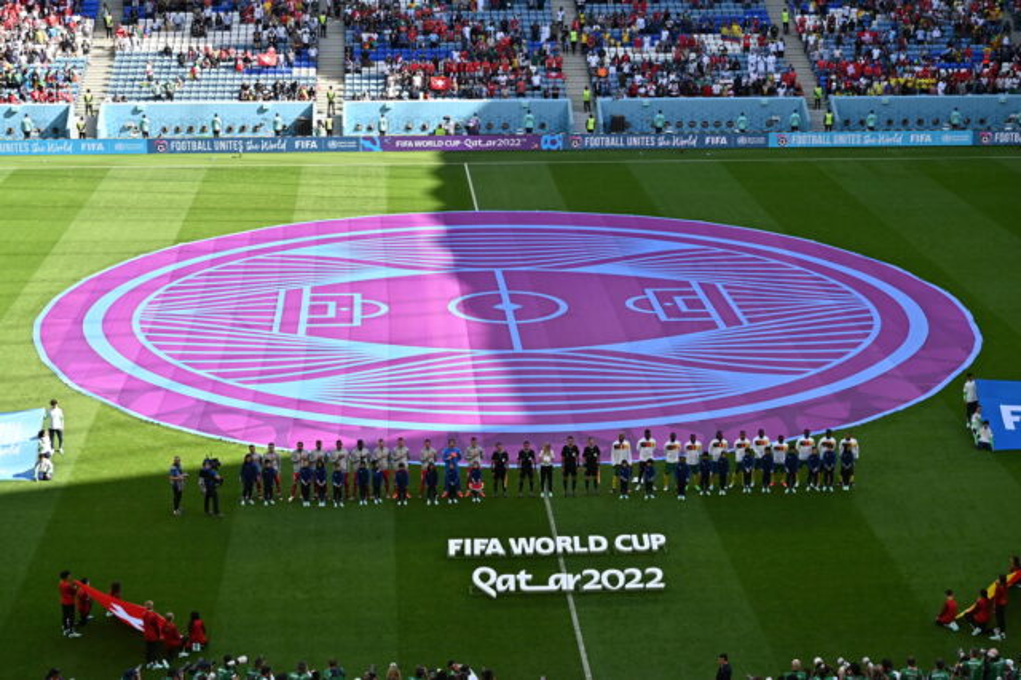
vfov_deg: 20.9
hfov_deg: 31.0
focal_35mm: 65
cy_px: 340
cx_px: 510
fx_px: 1842
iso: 500
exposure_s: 1/1000
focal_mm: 65
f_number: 6.3
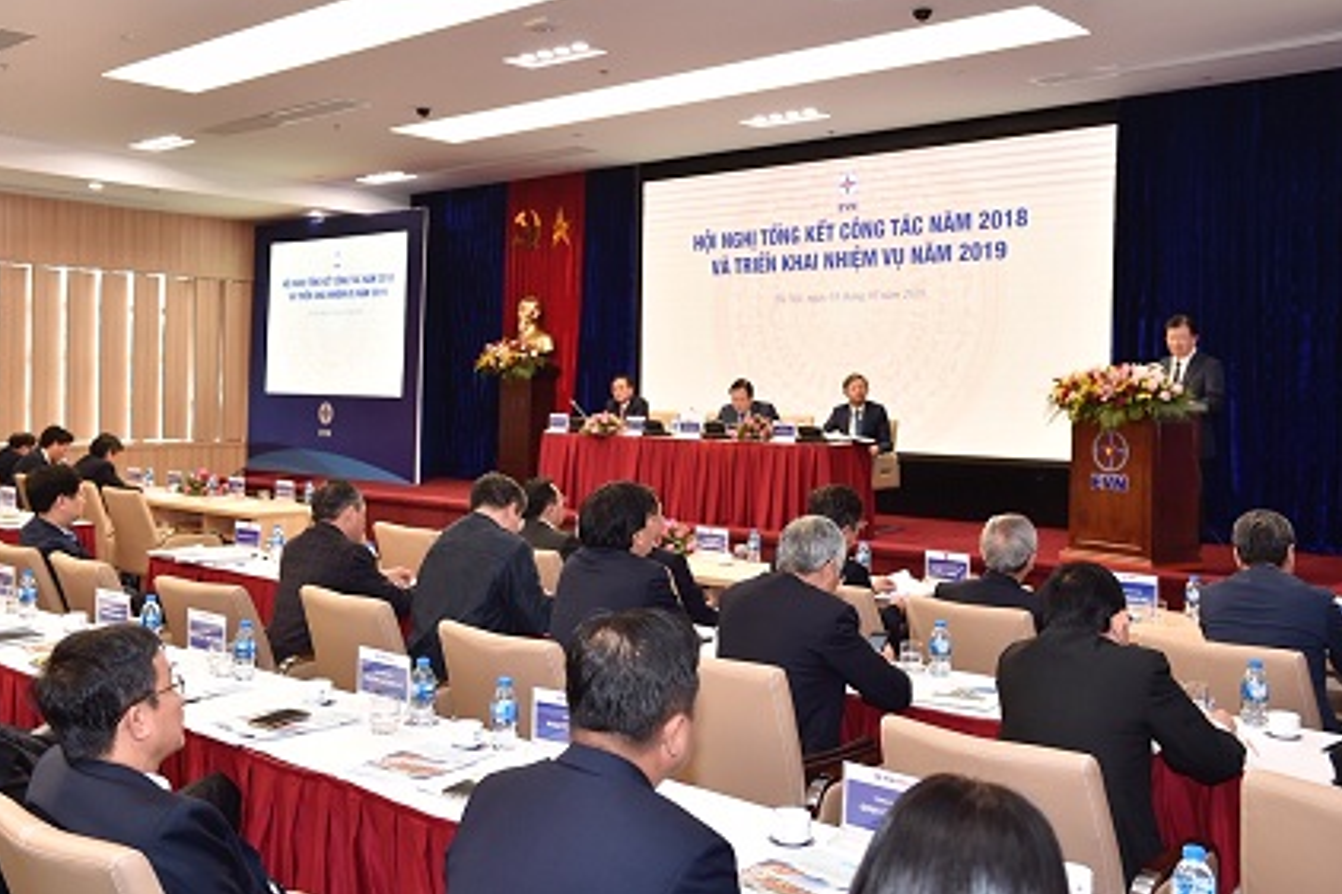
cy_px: 398
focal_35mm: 36
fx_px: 1341
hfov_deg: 53.1
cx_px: 647
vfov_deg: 36.8
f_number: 4
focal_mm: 32
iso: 1250
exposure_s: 1/125
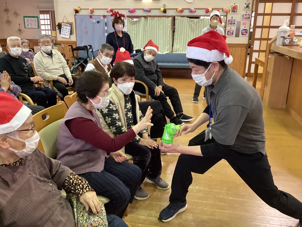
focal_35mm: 31
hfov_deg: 58.4
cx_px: 151
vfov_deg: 45.4
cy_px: 114
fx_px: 270
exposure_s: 1/40
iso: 320
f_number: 2.4
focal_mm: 3.3
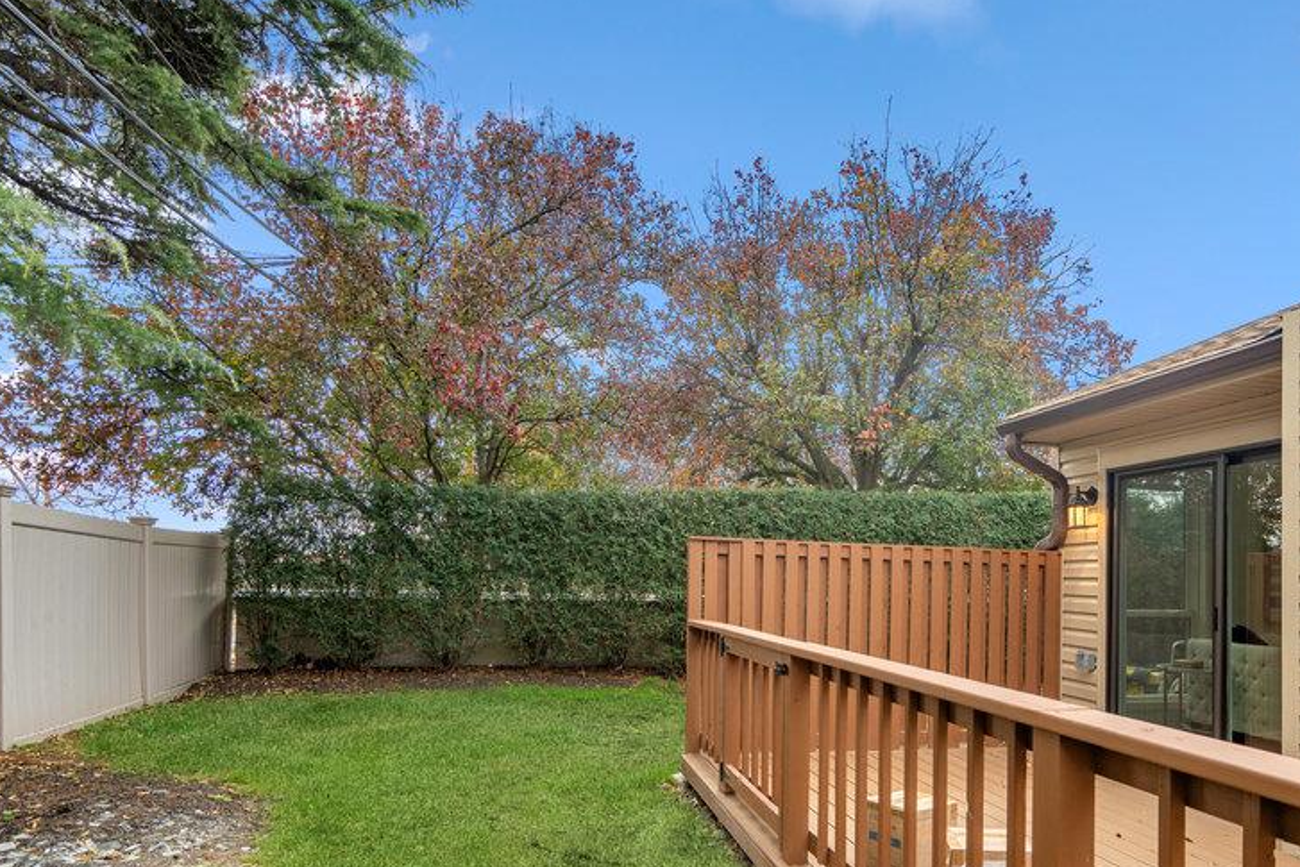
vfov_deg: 56.4
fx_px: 795
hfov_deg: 78.3
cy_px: 557
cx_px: 726
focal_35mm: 22
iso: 400
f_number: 4
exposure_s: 1/640
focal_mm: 16
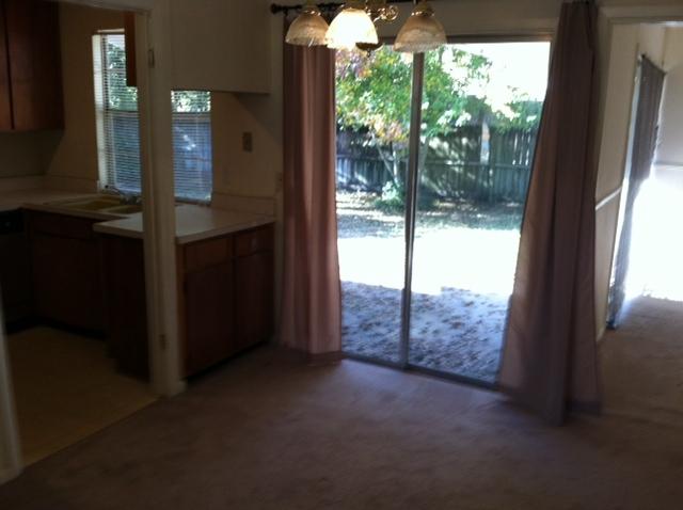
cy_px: 255
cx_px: 342
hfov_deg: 52.7
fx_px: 690
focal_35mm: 35
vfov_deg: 40.6
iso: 80
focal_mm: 3.85
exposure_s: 1/24
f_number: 2.8
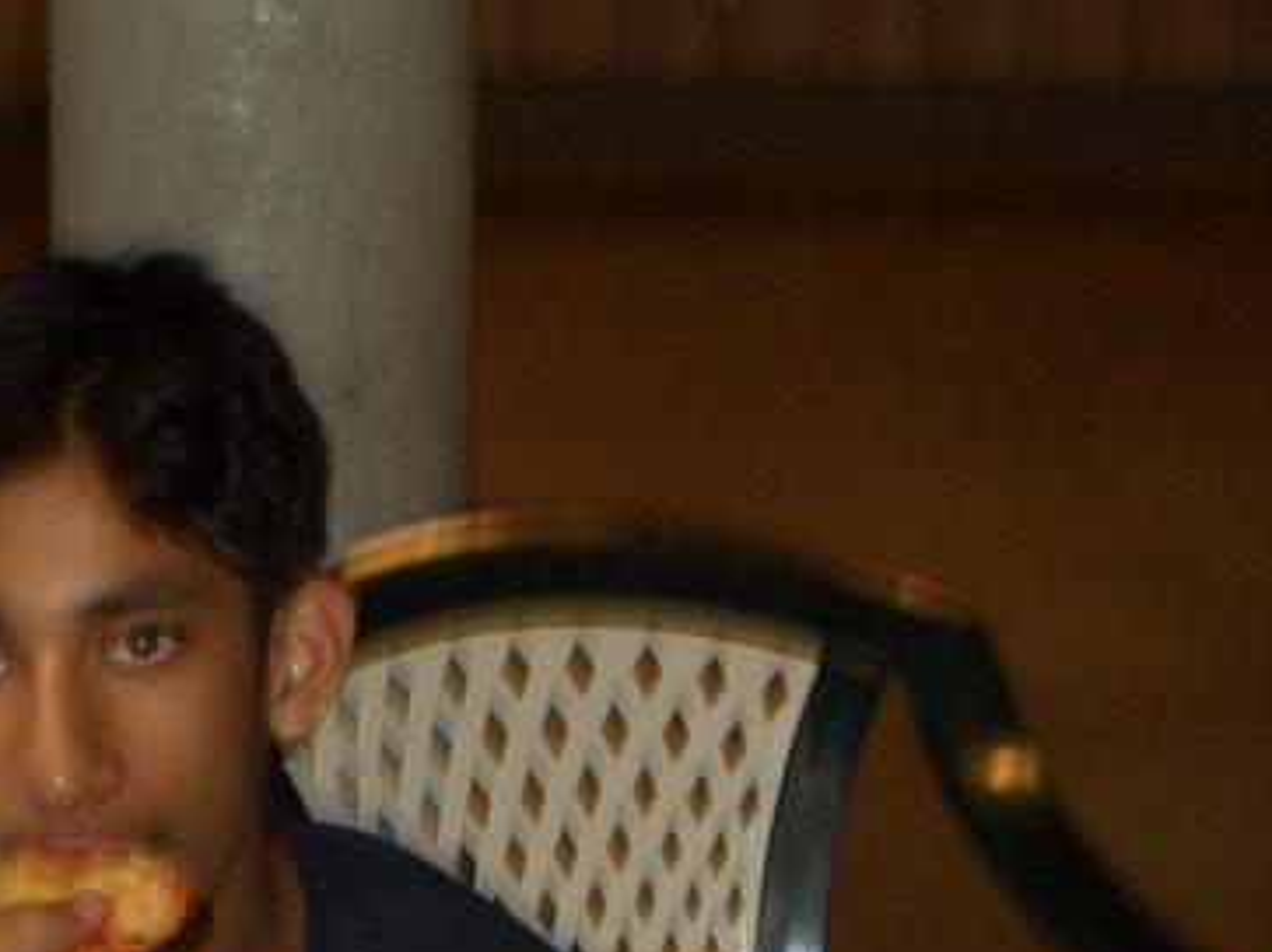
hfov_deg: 10.7
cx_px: 270
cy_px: 777
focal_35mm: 185
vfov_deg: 8.0
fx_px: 6796
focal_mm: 17.4
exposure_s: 1/60
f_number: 4.8
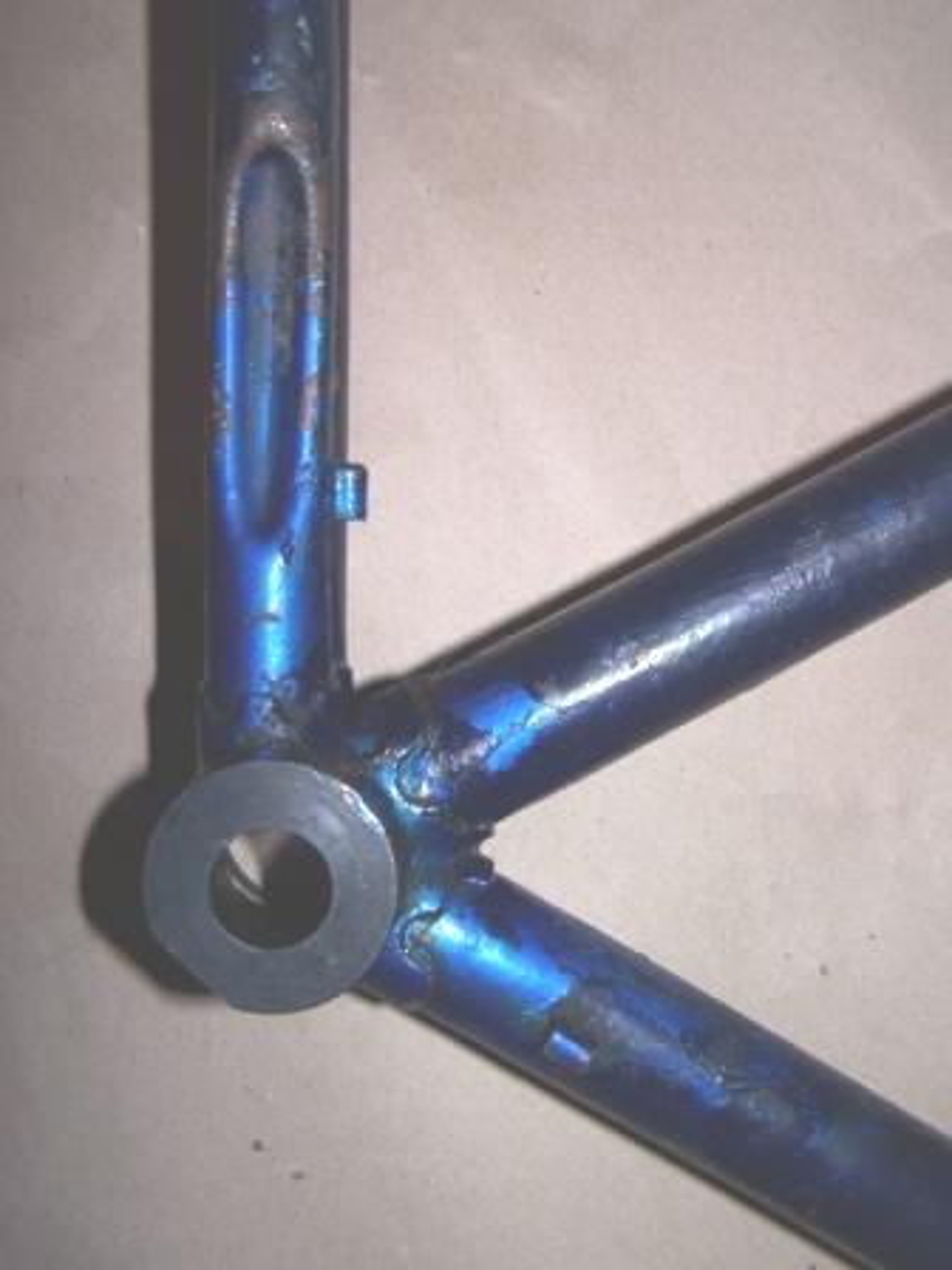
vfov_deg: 46.8
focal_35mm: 40
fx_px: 1467
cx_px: 476
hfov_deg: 36.0
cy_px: 635
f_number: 2.8
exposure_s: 1/60
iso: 80
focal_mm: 6.7
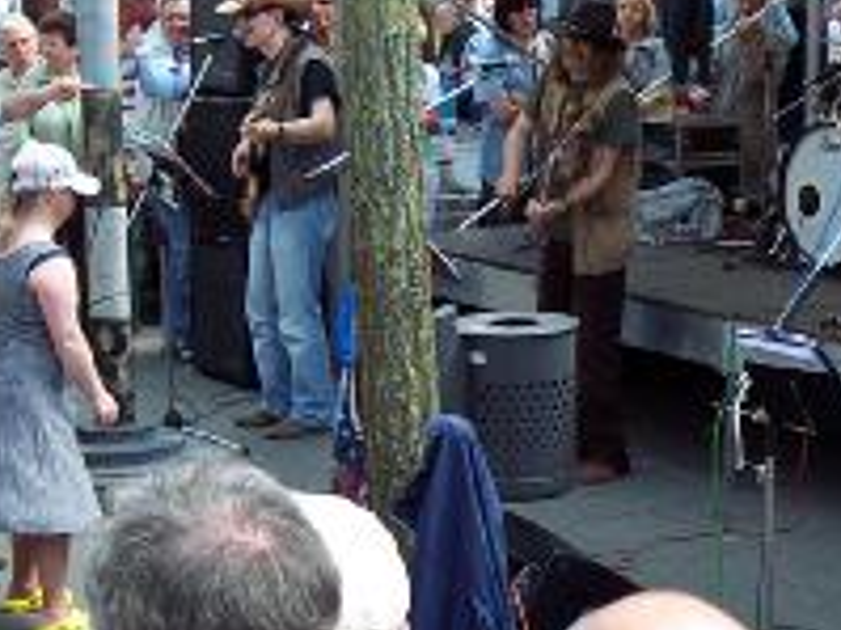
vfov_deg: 15.0
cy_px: 497
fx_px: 2379
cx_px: 562
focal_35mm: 98
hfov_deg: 20.0
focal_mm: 8
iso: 100
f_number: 3.4
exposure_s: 1/180
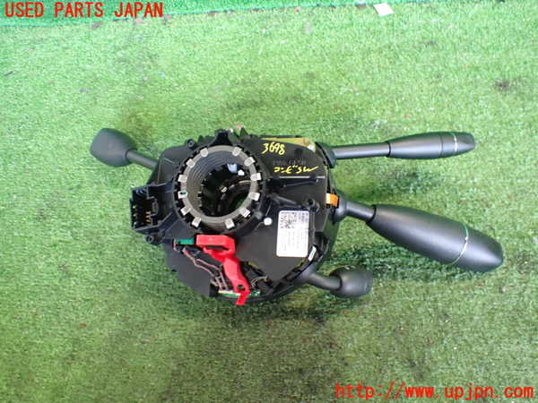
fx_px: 466
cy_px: 202
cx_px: 269
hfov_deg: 60.0
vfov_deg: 46.8
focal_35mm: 30
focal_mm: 5.4
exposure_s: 1/50
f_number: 2.3
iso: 800
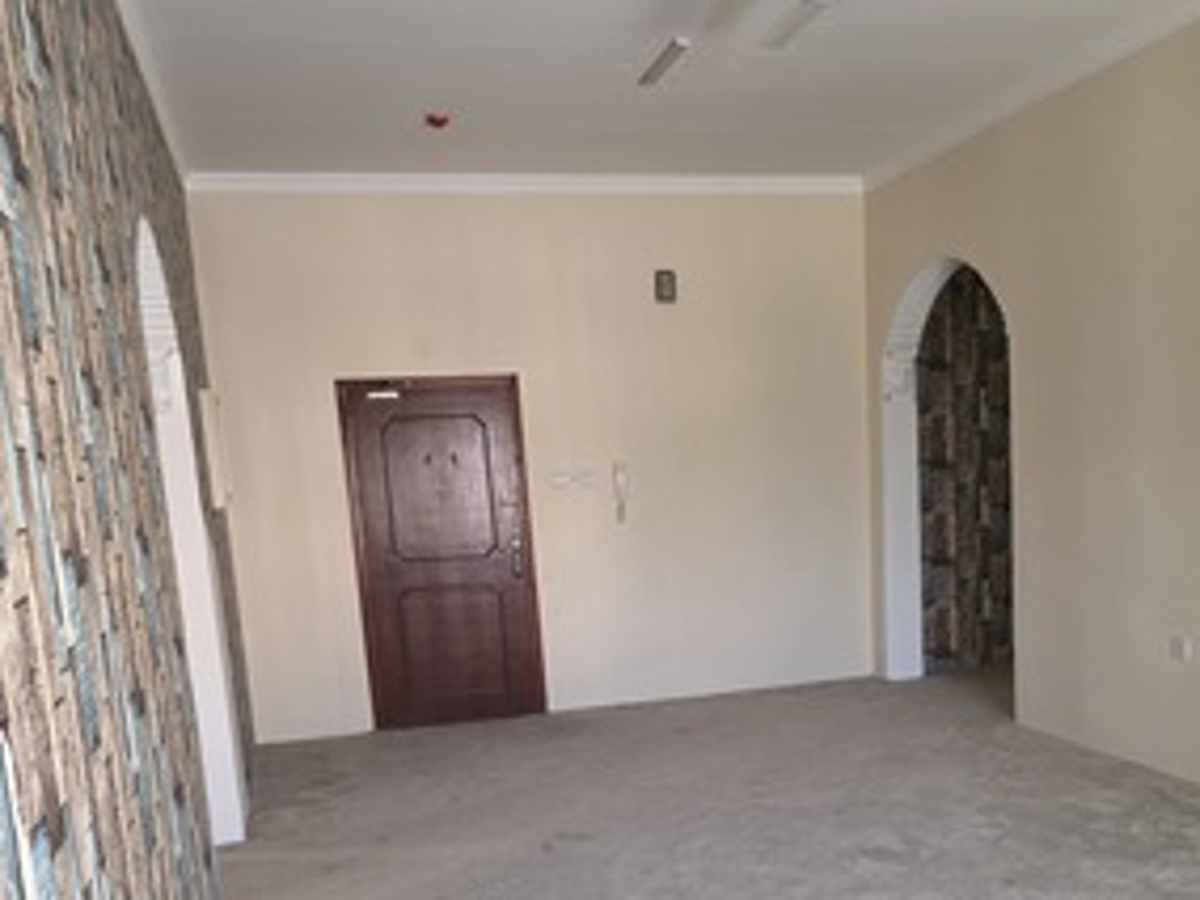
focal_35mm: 37
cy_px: 691
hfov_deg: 49.8
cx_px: 725
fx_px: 1283
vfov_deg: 37.6
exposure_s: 1/100
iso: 800
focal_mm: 6.3
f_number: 1.7
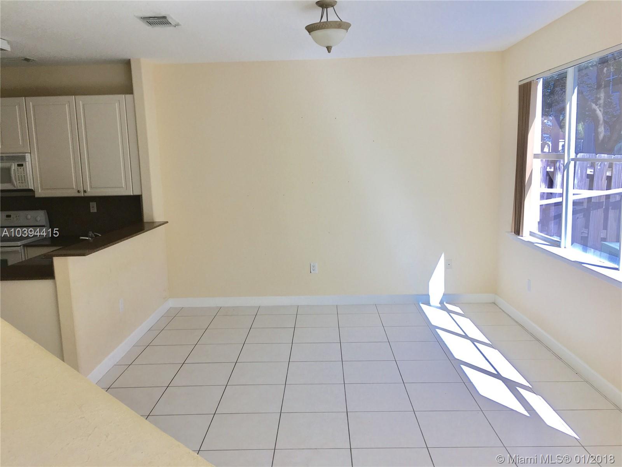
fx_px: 521
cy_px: 234
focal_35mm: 29
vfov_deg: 48.2
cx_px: 311
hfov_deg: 61.7
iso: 25
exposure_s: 1/60
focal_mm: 4.15
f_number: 2.2
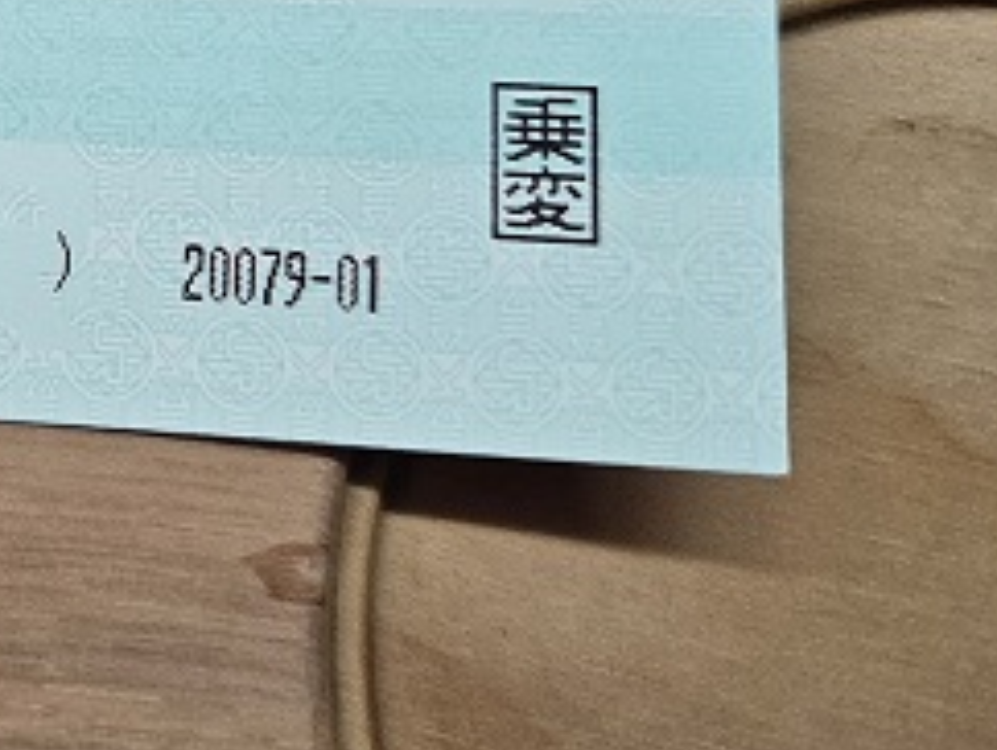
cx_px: -144
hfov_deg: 29.8
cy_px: -58
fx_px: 1643
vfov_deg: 24.2
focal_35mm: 57
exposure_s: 1/100
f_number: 1.8
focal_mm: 5.4
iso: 160
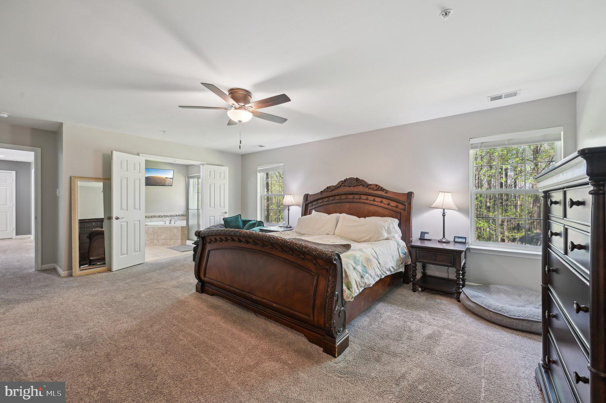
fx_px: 235
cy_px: 202
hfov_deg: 104.3
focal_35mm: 14
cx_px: 303
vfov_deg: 81.1
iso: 400
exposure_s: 1/13
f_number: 8
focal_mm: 14
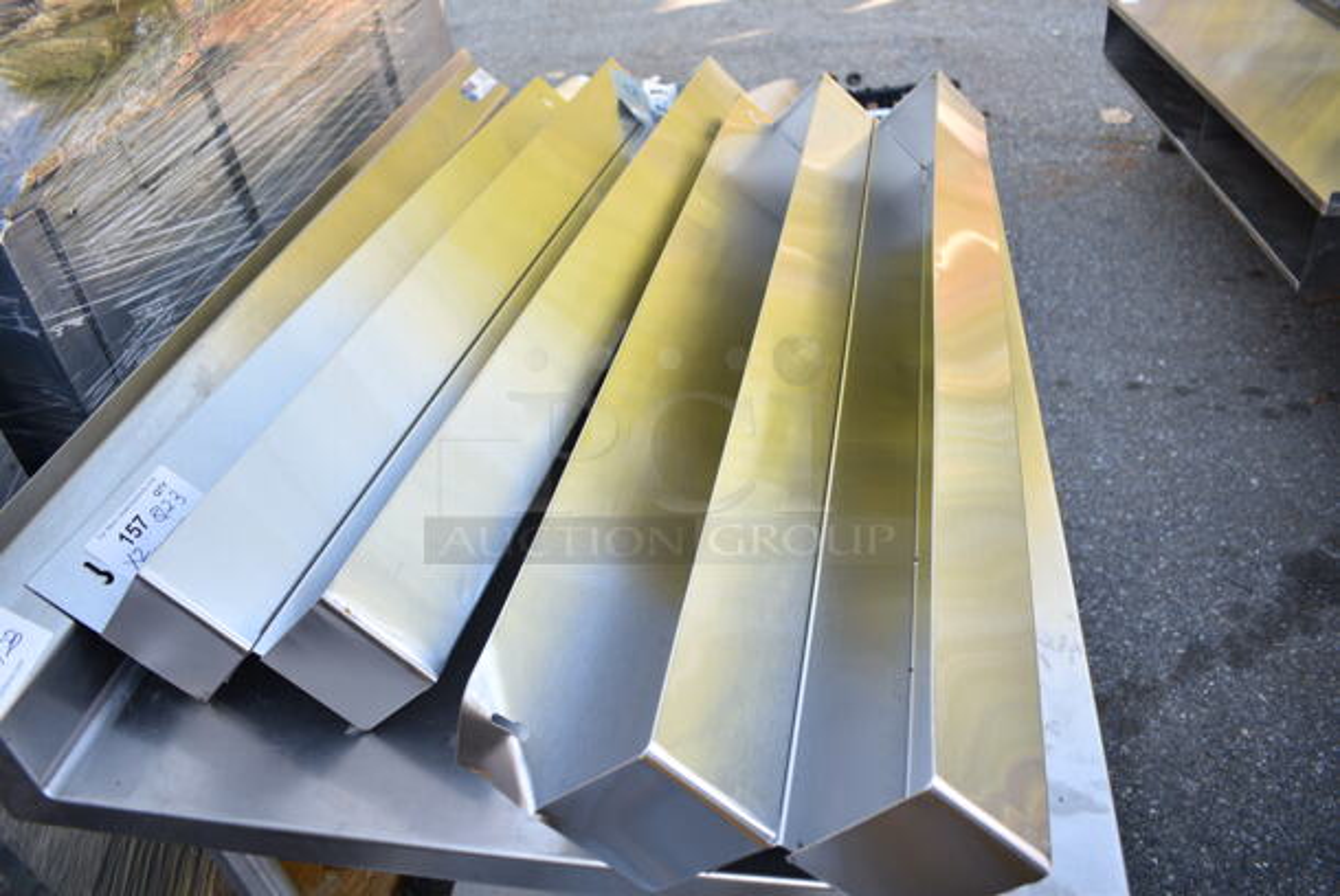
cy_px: 448
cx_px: 670
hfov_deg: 67.3
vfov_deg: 48.0
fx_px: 1006
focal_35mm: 27
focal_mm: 18
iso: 100
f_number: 4
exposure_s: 1/60
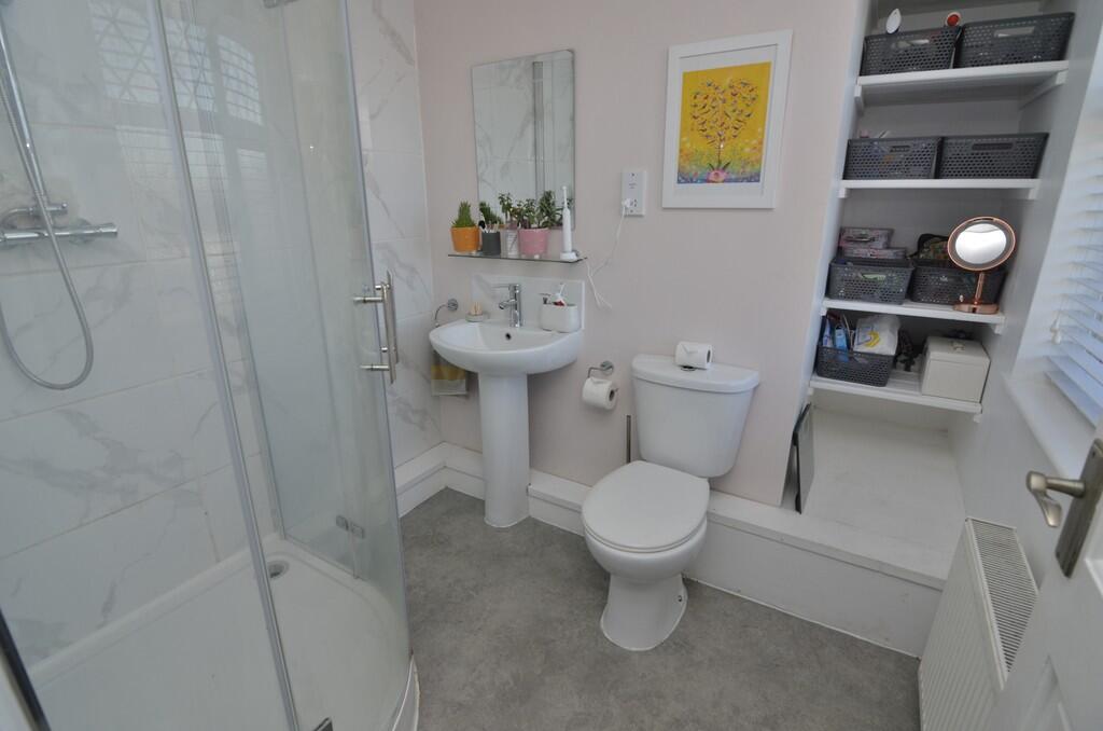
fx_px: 504
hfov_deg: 95.1
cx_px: 552
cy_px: 366
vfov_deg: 71.8
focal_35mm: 16
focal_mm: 11
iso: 400
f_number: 5.6
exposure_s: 1/200
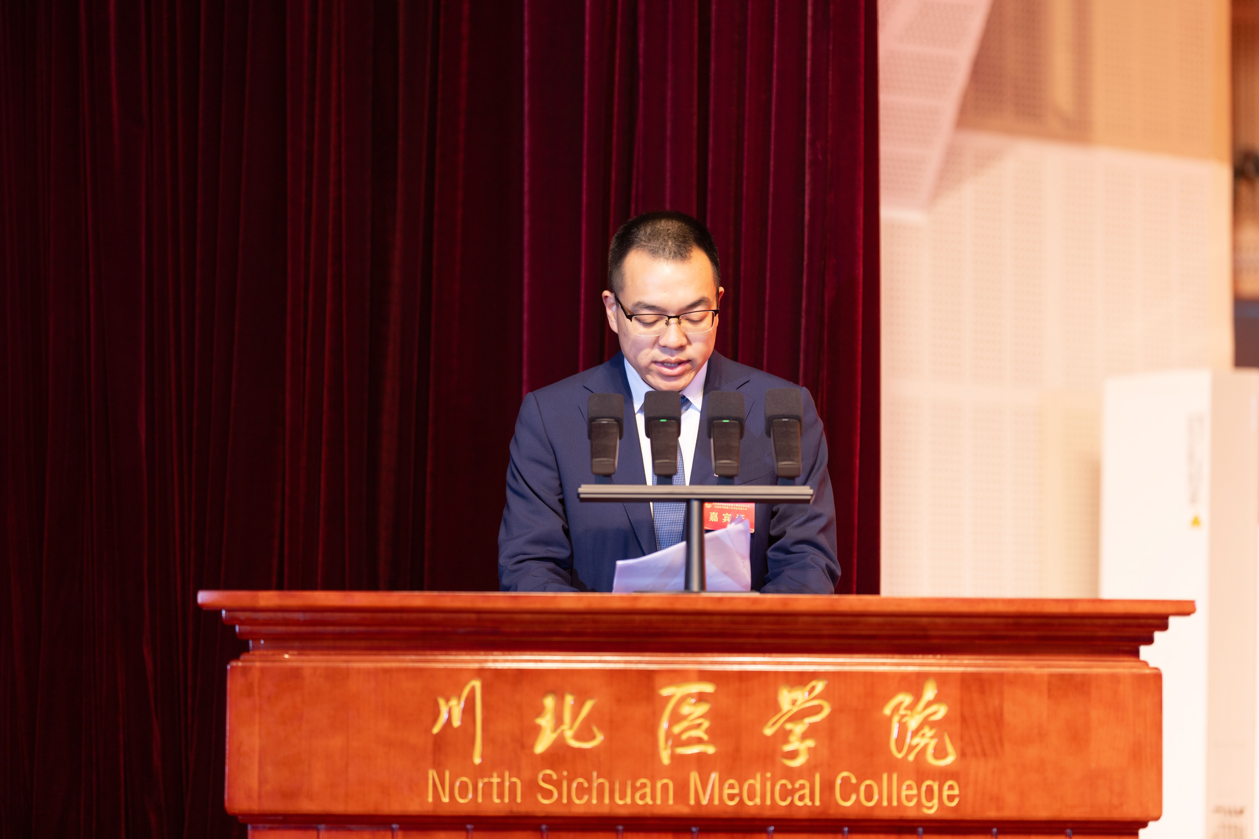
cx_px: 630
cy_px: 420
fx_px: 4721
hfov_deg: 15.2
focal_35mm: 135
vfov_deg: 10.2
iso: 250
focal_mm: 135
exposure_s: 1/125
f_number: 1.8
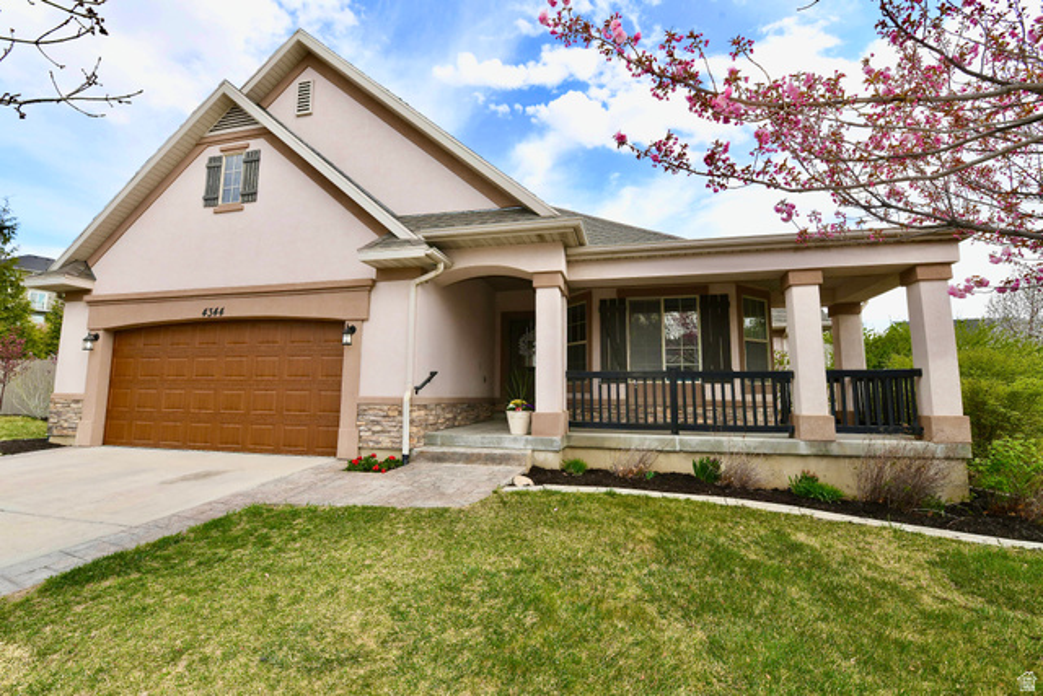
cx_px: 522
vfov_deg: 77.4
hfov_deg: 100.4
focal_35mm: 15
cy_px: 348
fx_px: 435
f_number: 9
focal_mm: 15
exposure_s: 1/160
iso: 200
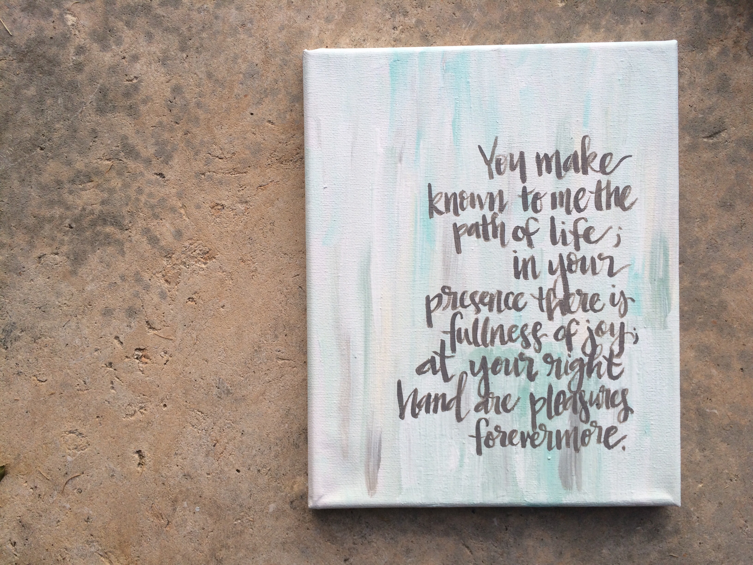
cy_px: 282
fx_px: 631
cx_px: 376
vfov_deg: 48.2
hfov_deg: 61.7
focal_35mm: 29
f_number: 2.2
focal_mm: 4.15
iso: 40
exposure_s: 1/120
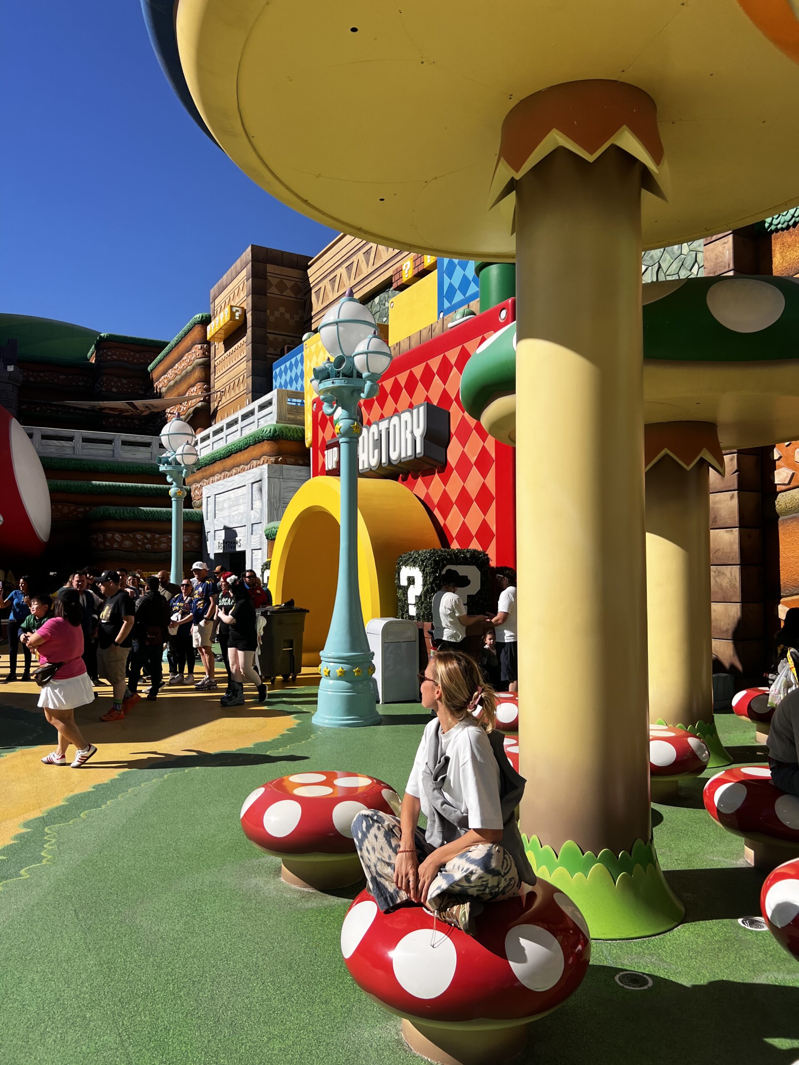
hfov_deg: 53.1
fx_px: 800
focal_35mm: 26
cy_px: 532
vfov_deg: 67.3
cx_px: 400
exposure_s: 1/6211
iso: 50
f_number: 1.5
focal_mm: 5.7
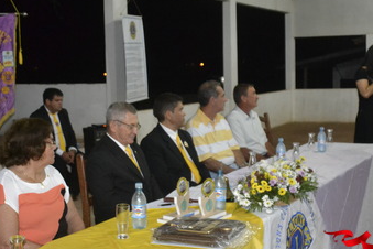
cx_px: 205
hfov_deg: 35.0
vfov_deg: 23.8
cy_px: 121
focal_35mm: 57
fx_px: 591
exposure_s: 1/60
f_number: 3.8
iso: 3200
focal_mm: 26
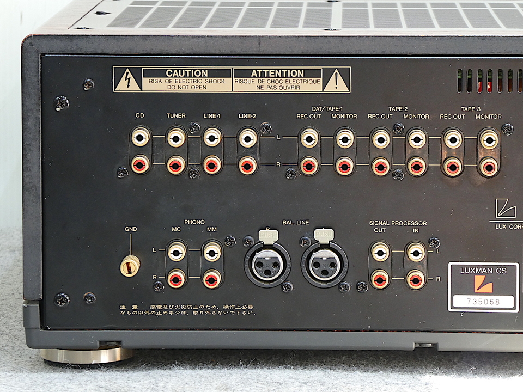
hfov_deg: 11.5
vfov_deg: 8.6
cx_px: 262
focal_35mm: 172
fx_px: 2599
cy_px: 196
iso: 200
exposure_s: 1/6
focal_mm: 30.9
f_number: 5.6
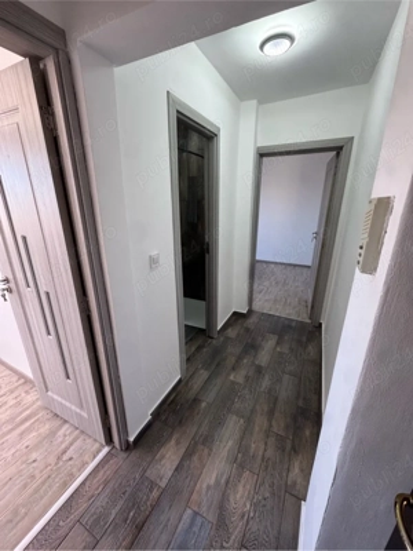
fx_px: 223
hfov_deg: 85.7
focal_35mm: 14
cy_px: 276
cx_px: 206
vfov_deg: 102.1
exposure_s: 1/100
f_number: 2.2
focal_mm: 2.22
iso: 200
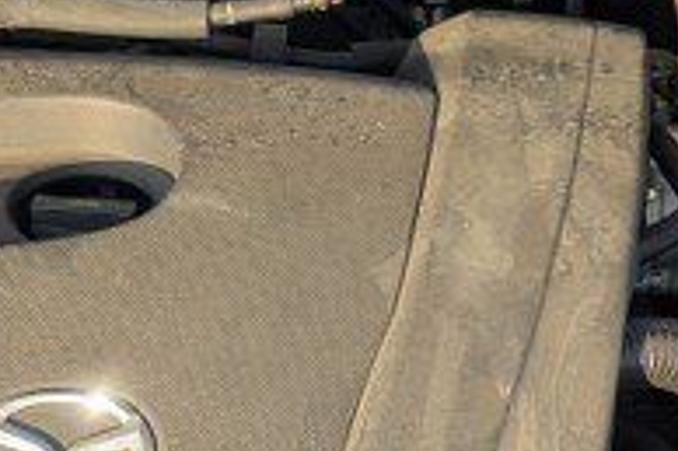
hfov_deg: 19.1
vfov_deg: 12.7
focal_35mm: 107
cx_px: 299
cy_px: 385
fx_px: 2013
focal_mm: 5.43
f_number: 1.89
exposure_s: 1/477
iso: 48
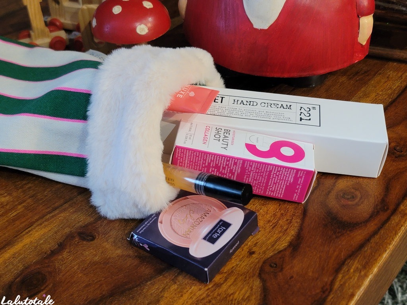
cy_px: 152
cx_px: 204
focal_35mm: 25
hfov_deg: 69.4
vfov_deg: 54.9
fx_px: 294
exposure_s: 1/50
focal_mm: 7
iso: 500
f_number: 1.8
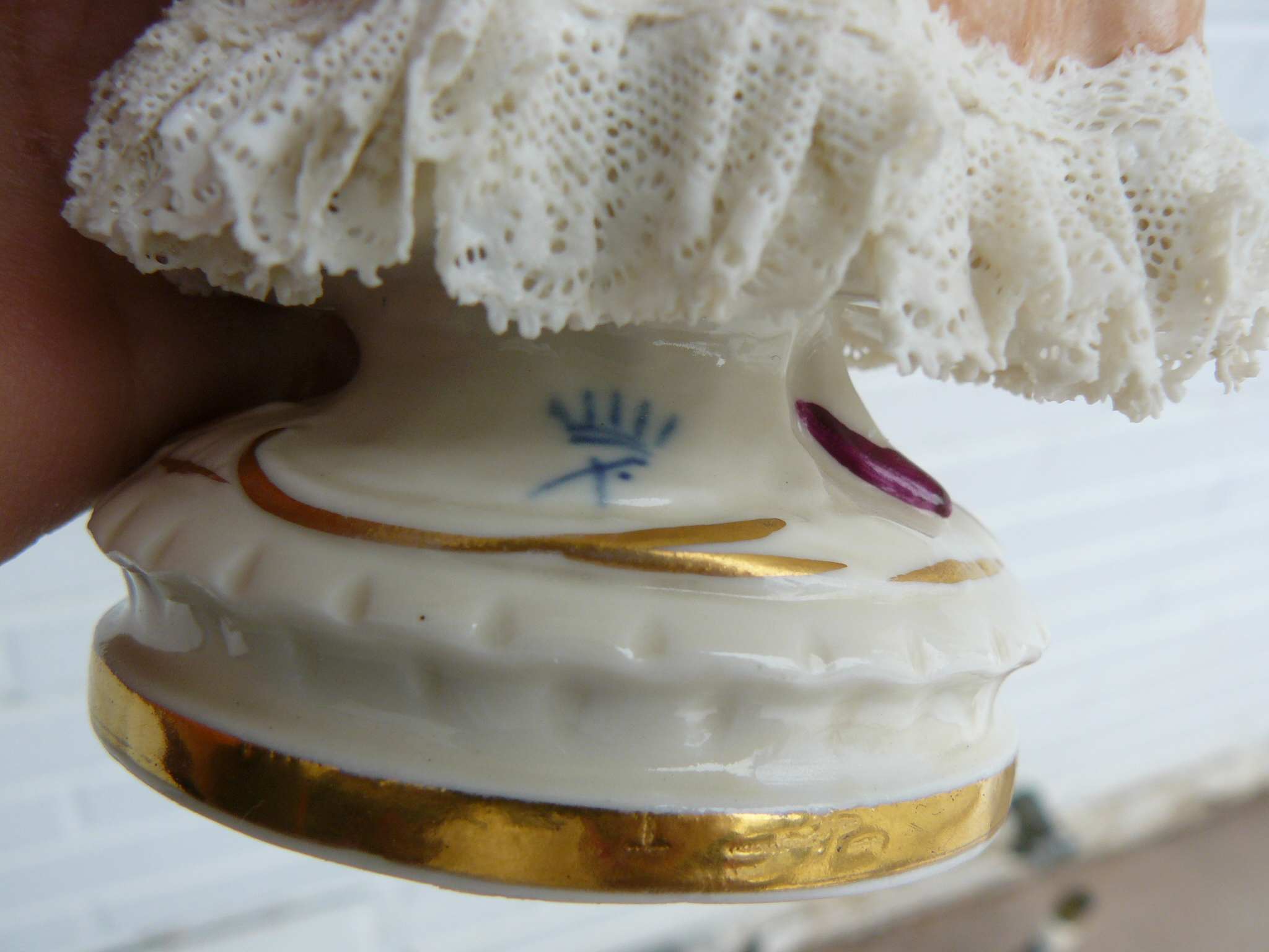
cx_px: 634
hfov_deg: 51.4
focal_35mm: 36
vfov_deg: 39.7
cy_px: 476
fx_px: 1320
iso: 100
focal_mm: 6
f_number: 3.6
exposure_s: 1/125
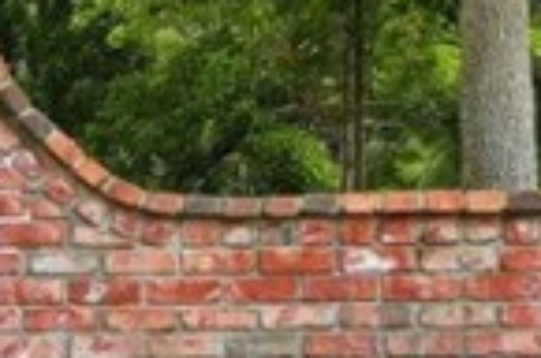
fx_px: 3719
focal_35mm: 248
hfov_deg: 7.0
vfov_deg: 5.5
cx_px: -1354
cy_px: 205
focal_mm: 35
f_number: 8
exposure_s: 1/50
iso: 100
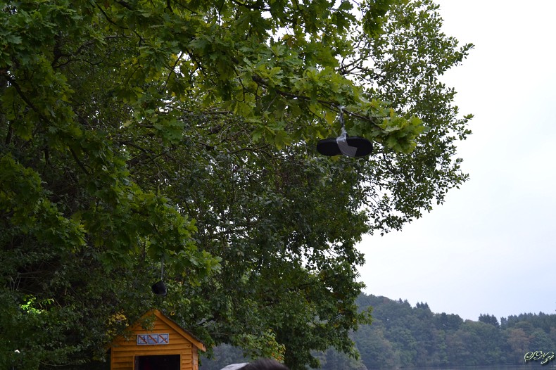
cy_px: 185
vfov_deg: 31.9
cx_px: 278
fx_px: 648
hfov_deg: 46.4
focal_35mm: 42
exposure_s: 1/15
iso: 400
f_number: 5.6
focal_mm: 28
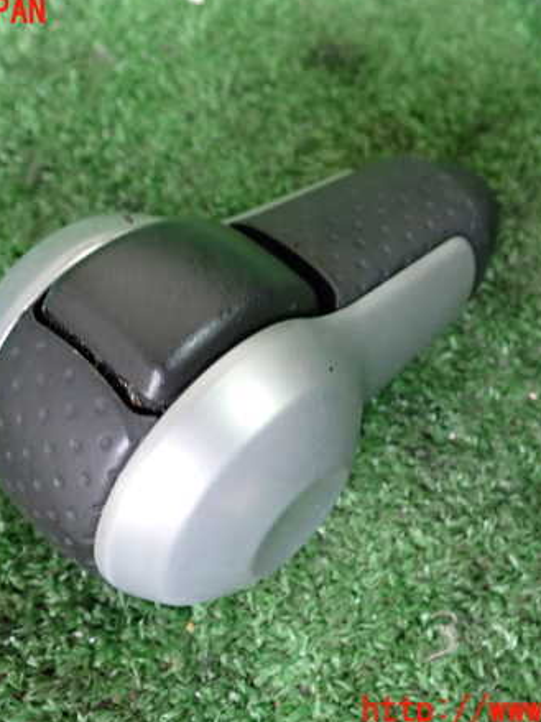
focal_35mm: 41
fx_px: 855
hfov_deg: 35.1
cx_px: 240
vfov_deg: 45.8
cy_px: 362
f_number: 2.3
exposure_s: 1/30
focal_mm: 5.4
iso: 640
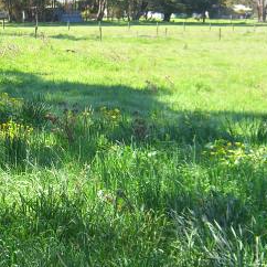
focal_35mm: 89
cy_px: 146
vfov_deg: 19.5
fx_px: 777
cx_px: 33
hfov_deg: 19.2
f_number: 2.8
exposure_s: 1/250
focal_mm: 7.9
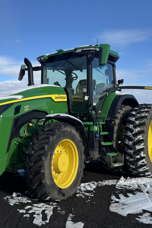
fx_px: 241
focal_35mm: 38
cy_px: 116
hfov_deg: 34.6
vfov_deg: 50.7
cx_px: 48
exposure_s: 1/4950
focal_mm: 6.76
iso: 80
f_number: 1.78
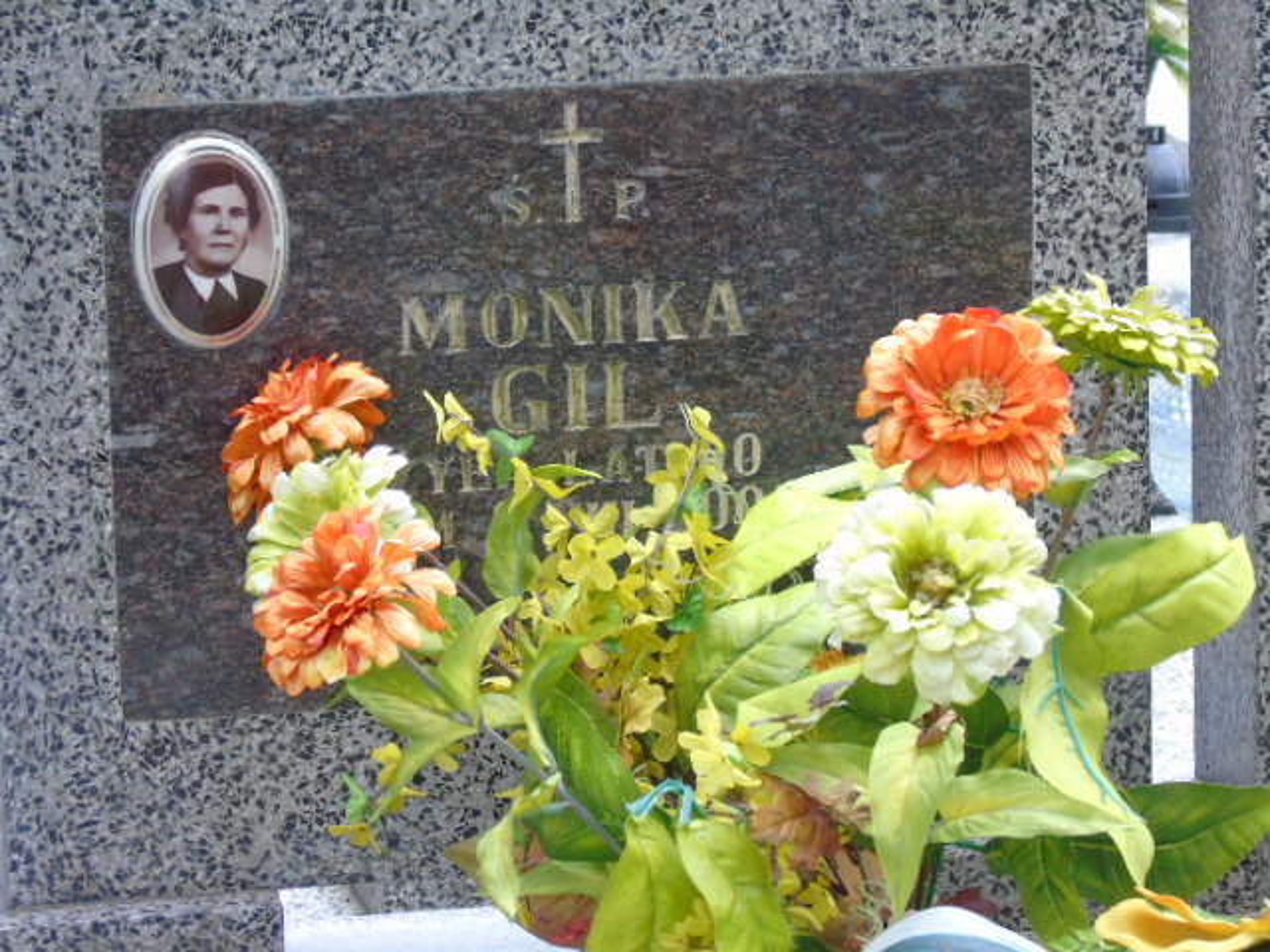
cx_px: 635
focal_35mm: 162
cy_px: 476
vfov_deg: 9.2
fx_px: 5943
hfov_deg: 12.2
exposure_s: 1/125
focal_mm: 29
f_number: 4.9
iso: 400
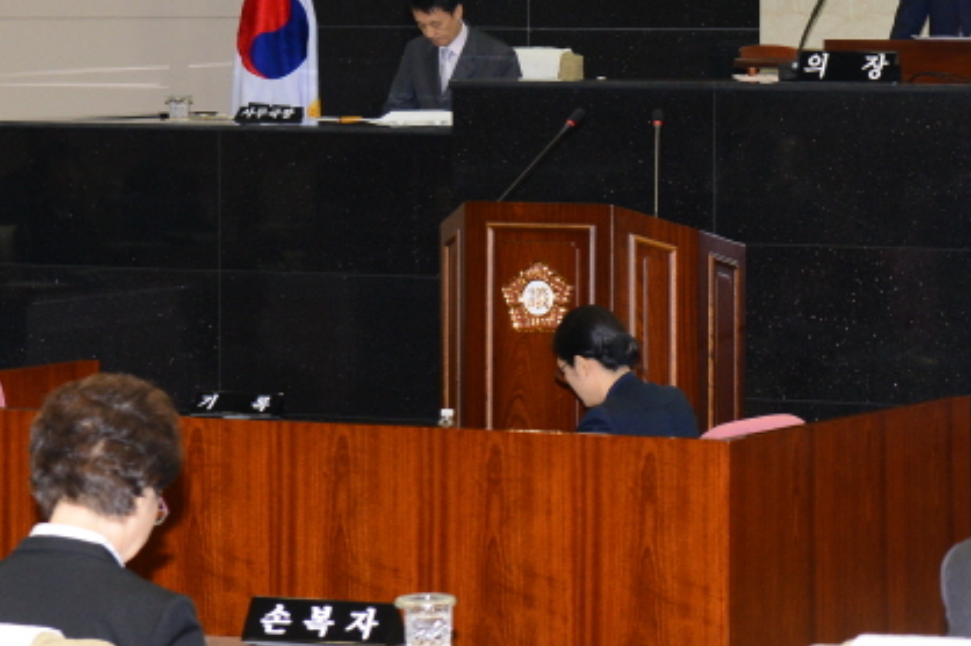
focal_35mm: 176
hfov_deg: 11.5
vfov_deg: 7.8
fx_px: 4743
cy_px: 144
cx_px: 1055
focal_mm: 70
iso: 1400
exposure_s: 1/80
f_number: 7.1
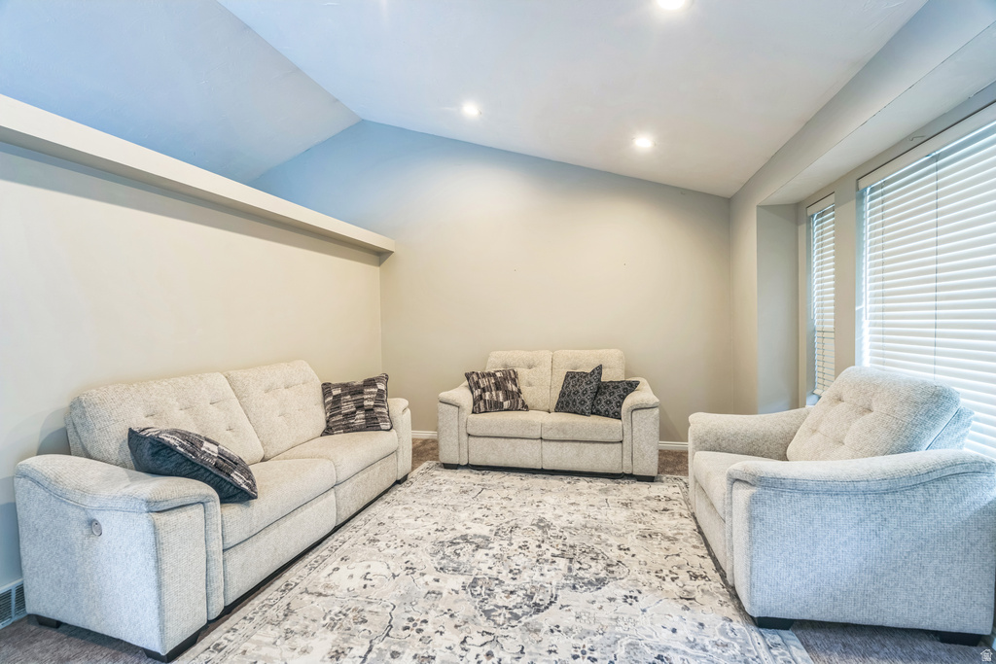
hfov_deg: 96.7
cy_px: 332
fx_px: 443
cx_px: 498
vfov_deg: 73.8
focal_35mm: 16
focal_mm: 16
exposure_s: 1
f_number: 8
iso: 200
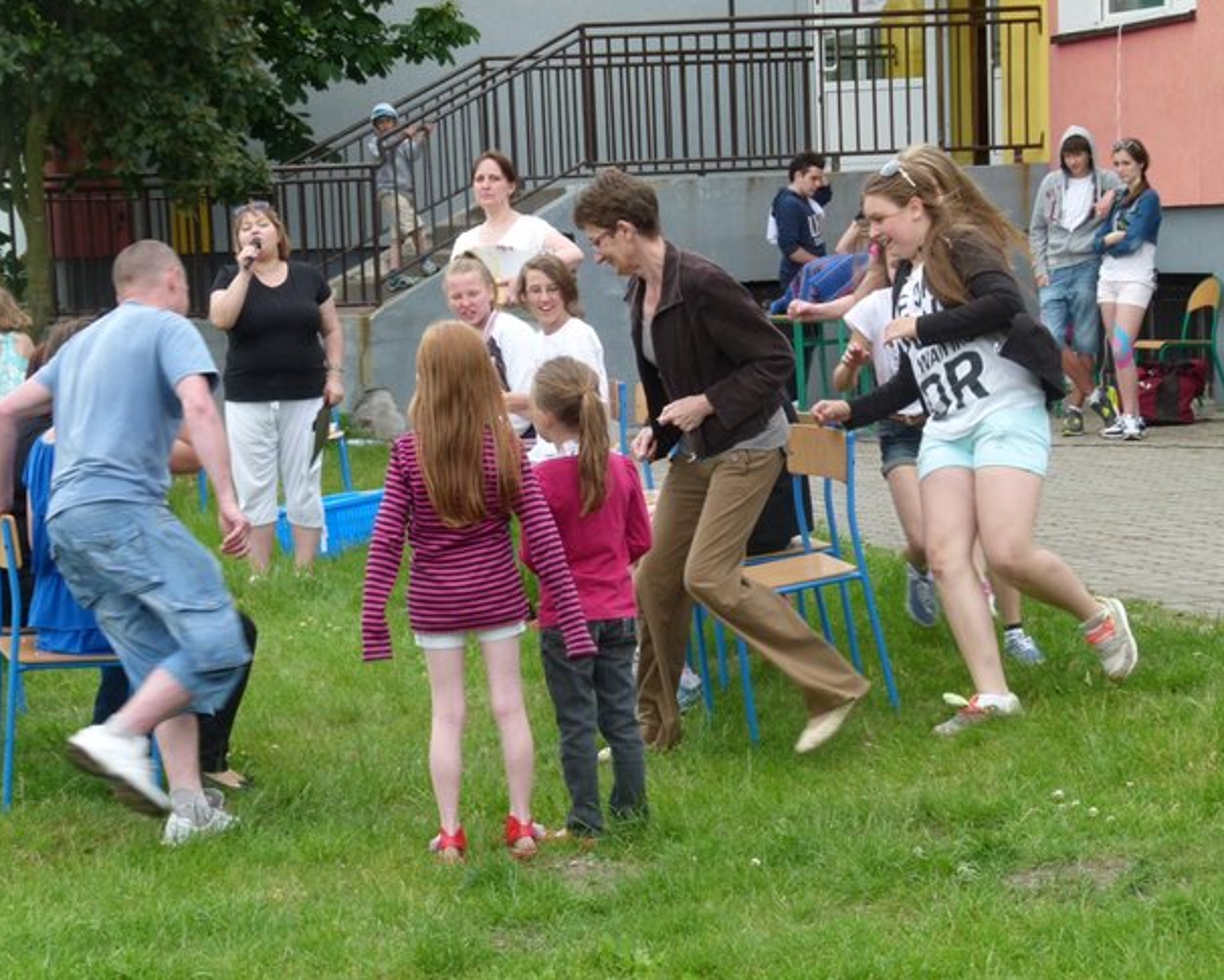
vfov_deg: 17.5
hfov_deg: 21.7
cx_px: 620
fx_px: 3188
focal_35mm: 88
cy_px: 489
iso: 100
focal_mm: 15.1
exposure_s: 1/160
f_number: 4
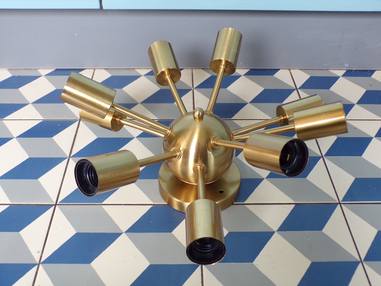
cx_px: 190
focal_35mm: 37
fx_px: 407
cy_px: 143
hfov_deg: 50.1
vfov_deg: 38.7
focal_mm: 6.6
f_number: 3.3
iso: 252
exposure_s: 1/17
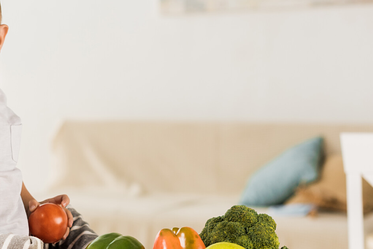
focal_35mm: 102
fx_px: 1057
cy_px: 162
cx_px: 18
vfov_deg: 13.4
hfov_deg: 19.5
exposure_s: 1/200
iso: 160
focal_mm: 50
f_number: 3.2
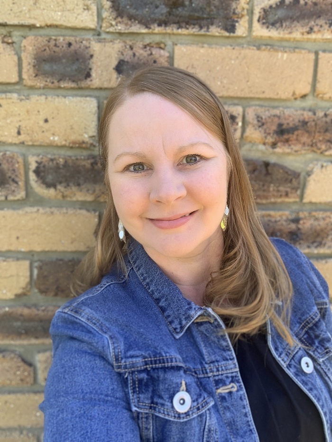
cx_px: 166
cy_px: 221
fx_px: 409
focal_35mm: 32
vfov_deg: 56.8
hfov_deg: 44.2
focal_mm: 2.87
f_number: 2.2
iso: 16
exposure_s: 1/121
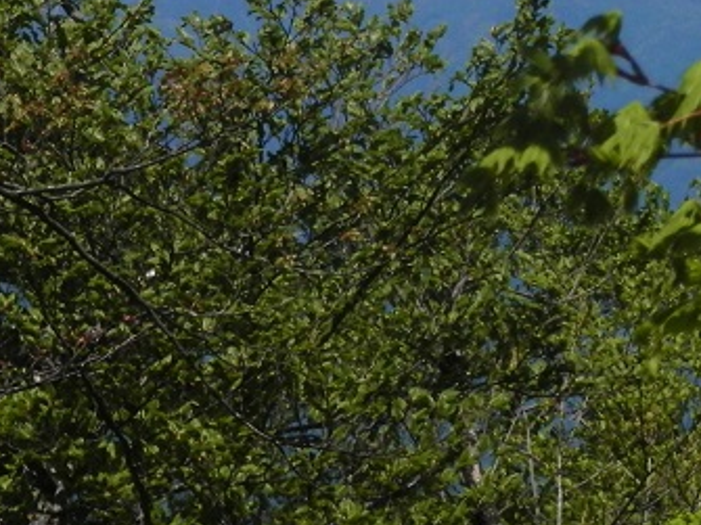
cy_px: -17
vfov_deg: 4.0
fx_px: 7450
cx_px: 306
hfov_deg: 5.4
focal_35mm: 368
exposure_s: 1/200
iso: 80
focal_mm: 27.5
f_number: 15.6
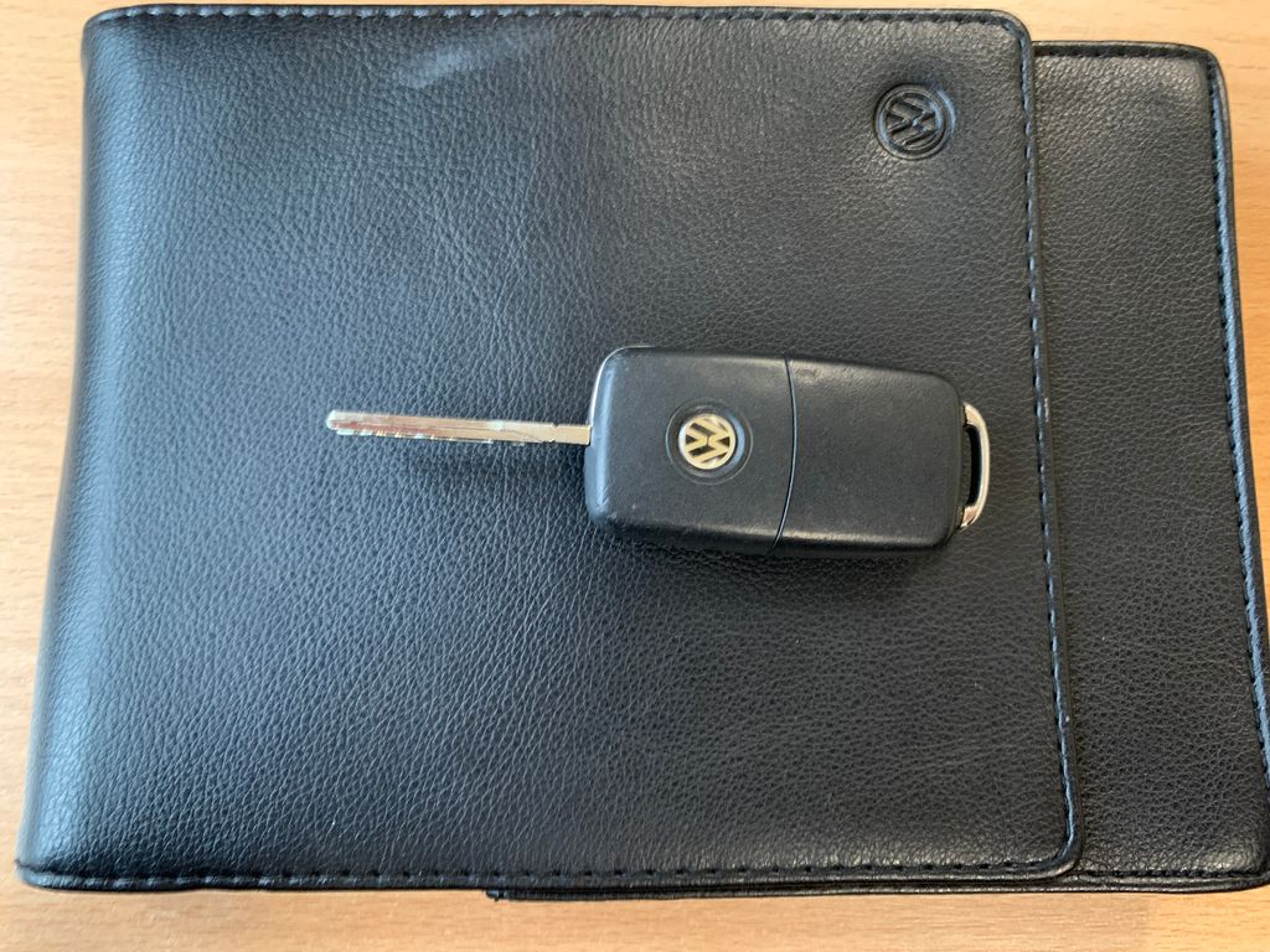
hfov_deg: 67.3
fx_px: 954
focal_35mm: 26
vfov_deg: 53.1
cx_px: 635
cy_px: 476
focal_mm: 4.25
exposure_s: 1/25
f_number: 1.8
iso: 400
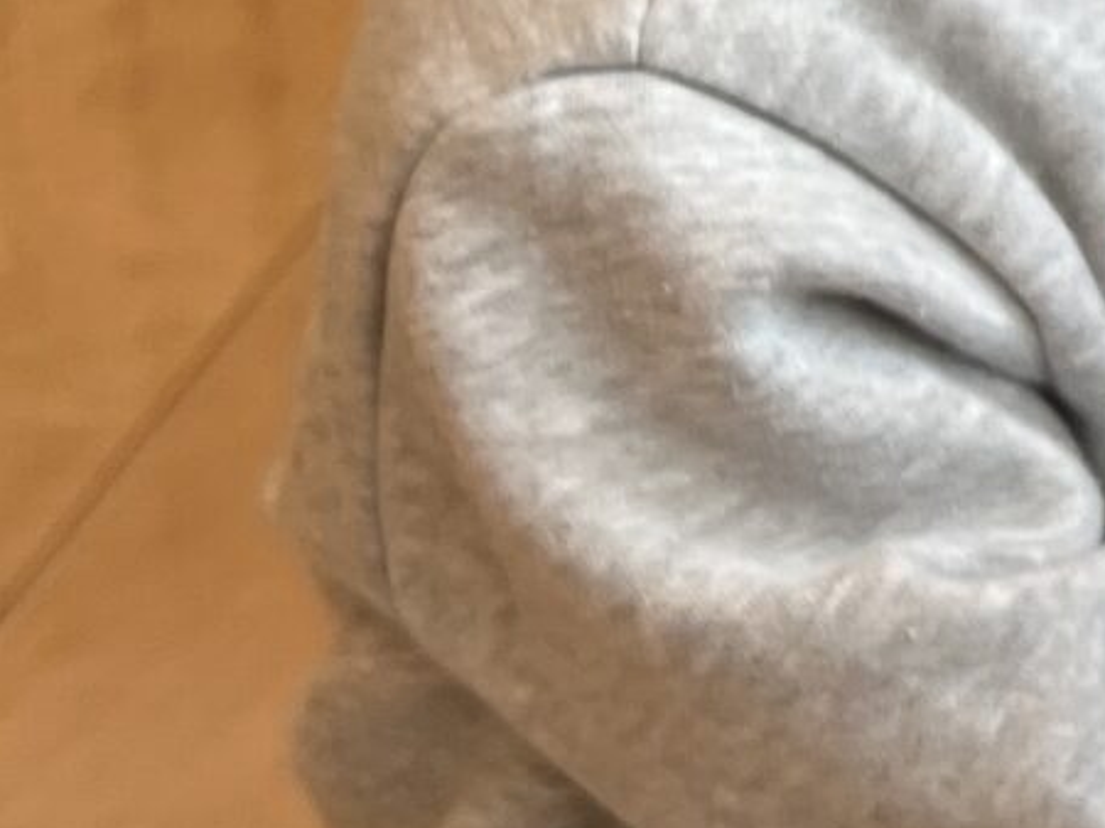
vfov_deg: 9.9
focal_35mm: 148
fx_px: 4722
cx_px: 2276
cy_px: -25
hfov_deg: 11.8
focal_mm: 5.7
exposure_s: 1/121
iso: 80
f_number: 1.5
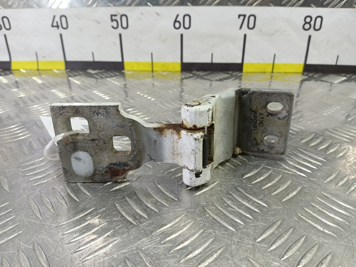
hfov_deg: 73.9
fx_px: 237
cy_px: 134
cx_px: 178
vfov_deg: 58.9
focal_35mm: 23
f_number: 1.6
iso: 150
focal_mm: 4.11
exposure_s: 1/50
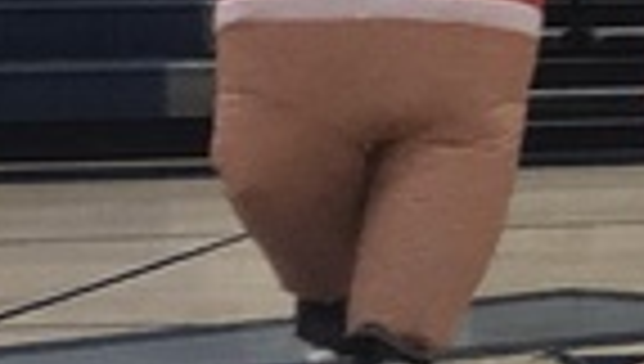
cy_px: -238
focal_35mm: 218
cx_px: 2058
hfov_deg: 8.1
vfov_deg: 5.5
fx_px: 3729
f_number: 1.8
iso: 40
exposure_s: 1/30
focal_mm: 3.99
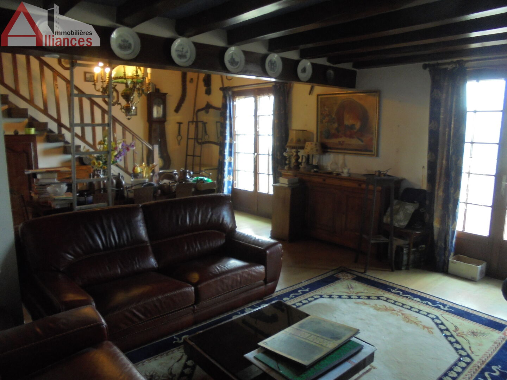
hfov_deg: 67.3
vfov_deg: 53.1
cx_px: 254
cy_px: 190
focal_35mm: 26
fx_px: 381
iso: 250
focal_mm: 4.6
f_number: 3.5
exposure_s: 1/6
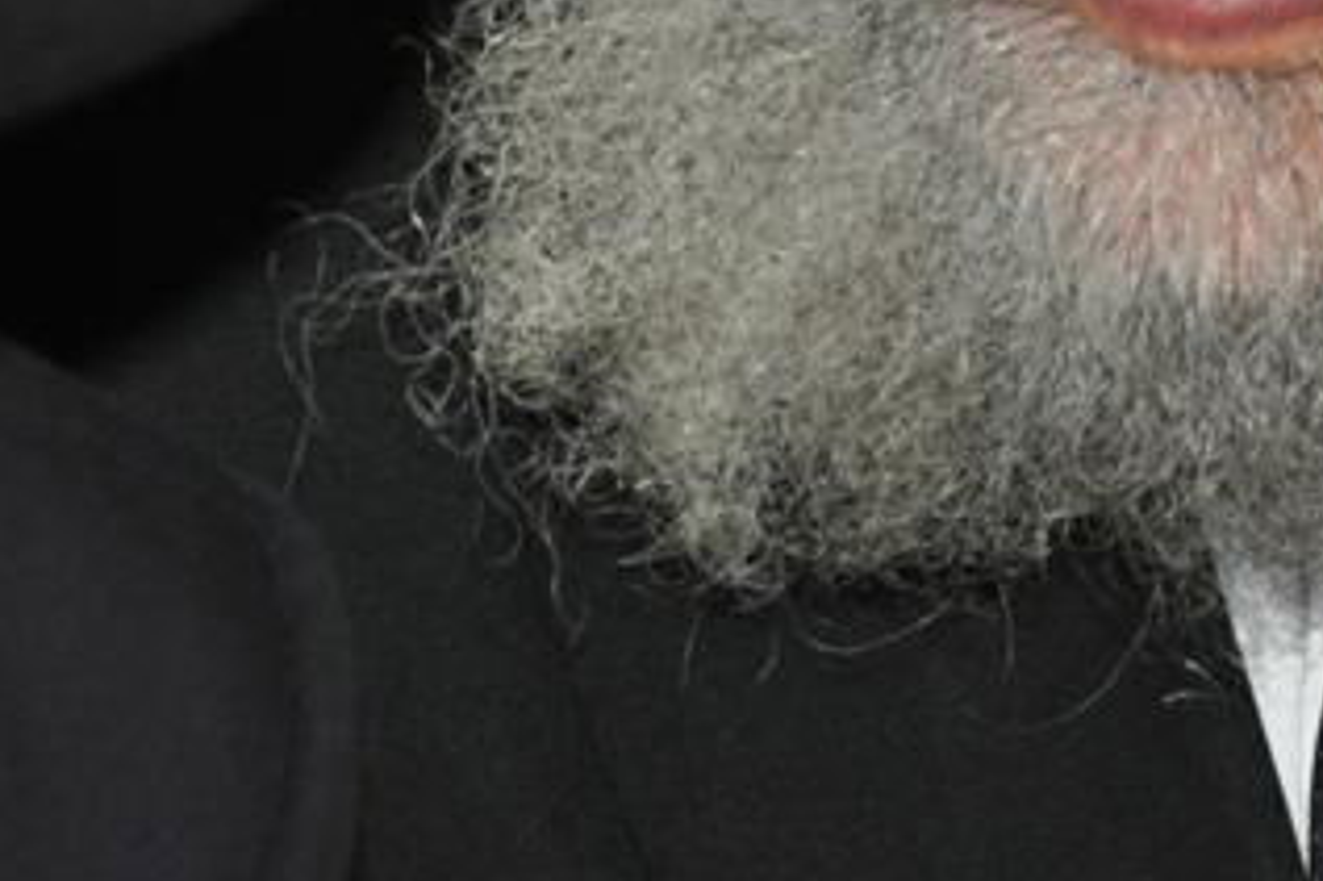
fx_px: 18681
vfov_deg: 2.7
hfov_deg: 4.1
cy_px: -501
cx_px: 1319
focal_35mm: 509
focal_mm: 105
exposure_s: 1/60
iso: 800
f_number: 5.3
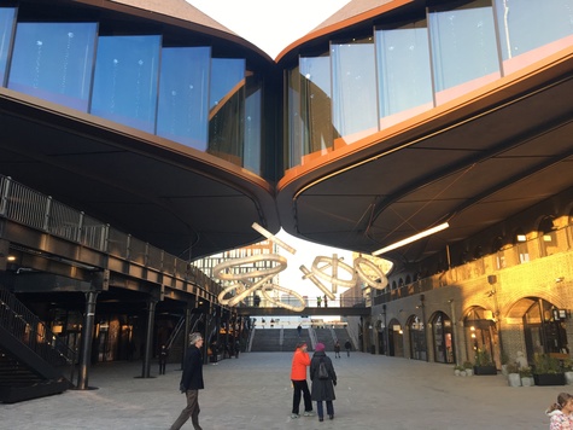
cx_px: 286
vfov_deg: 48.2
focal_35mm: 29
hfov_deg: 61.7
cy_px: 215
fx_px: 480
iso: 40
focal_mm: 4.15
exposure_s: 1/100
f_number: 2.2
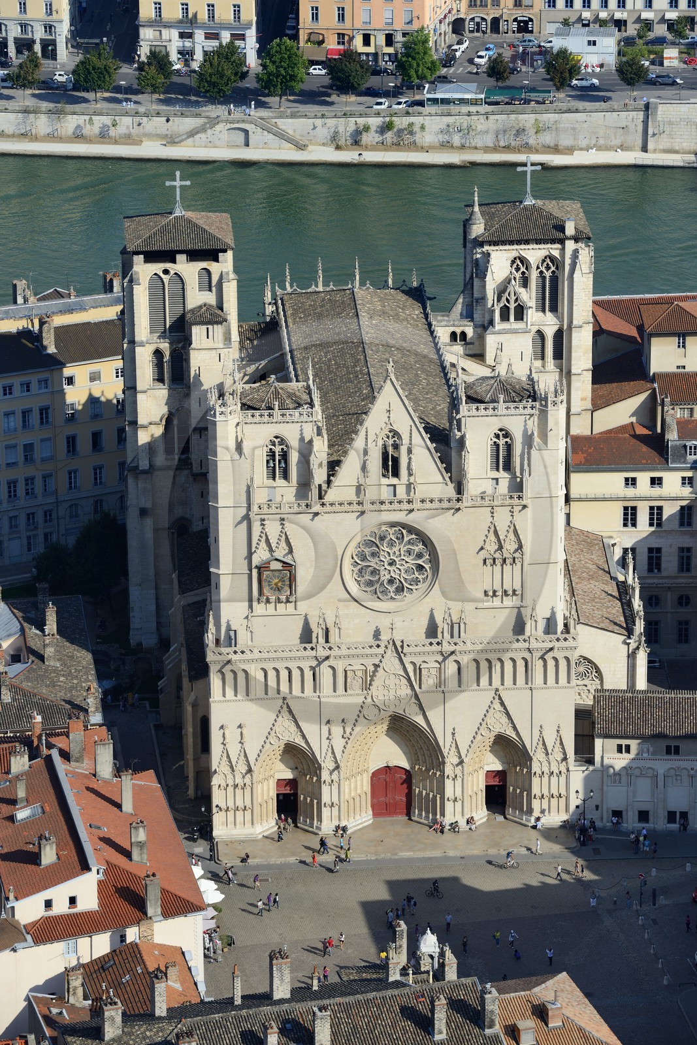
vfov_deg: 15.2
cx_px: 348
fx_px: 3919
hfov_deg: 10.2
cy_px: 522
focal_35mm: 135
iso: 100
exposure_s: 1/250
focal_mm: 135
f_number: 8
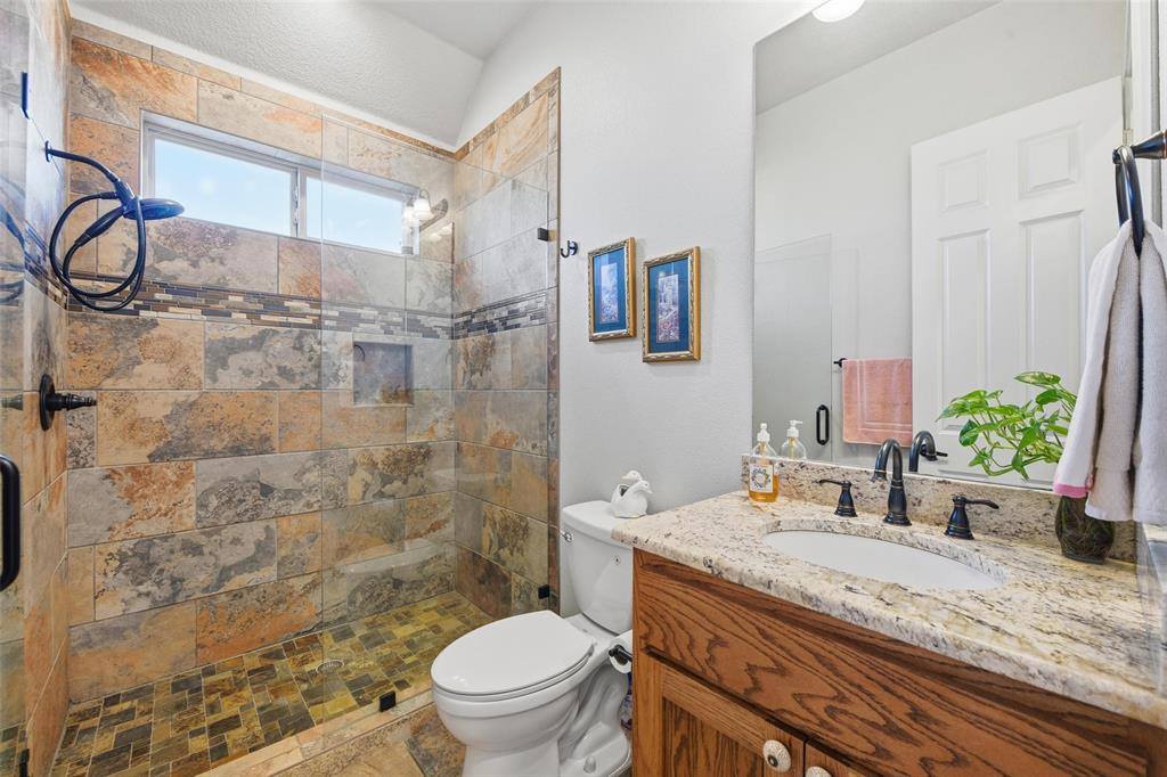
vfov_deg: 81.2
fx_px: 454
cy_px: 388
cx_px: 584
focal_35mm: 14
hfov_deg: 104.3
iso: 100
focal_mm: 14
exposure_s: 1/30
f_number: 9
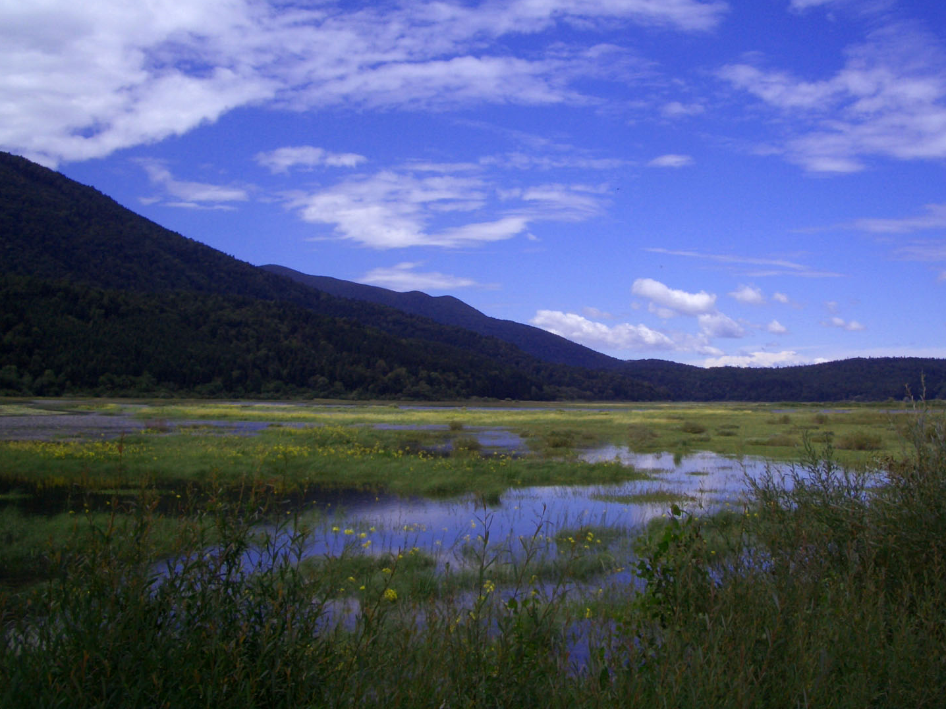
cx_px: 503
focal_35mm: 39
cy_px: 319
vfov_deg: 36.8
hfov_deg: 47.8
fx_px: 1066
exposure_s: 1/800
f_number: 4.3
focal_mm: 5.8
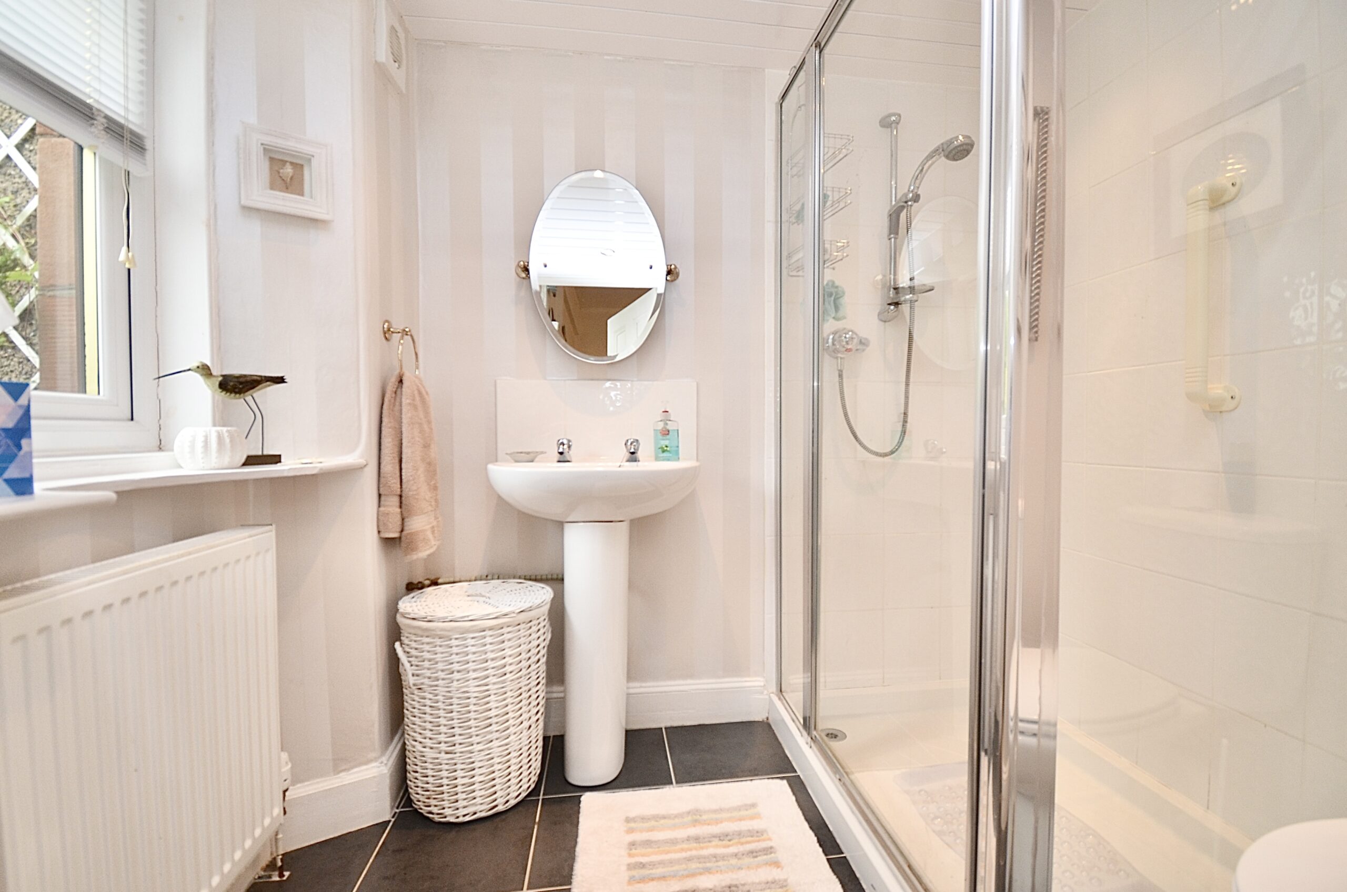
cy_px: 446
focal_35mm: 15
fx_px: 560
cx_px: 674
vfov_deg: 77.1
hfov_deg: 100.5
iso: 450
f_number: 4.5
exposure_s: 1/60
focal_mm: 10
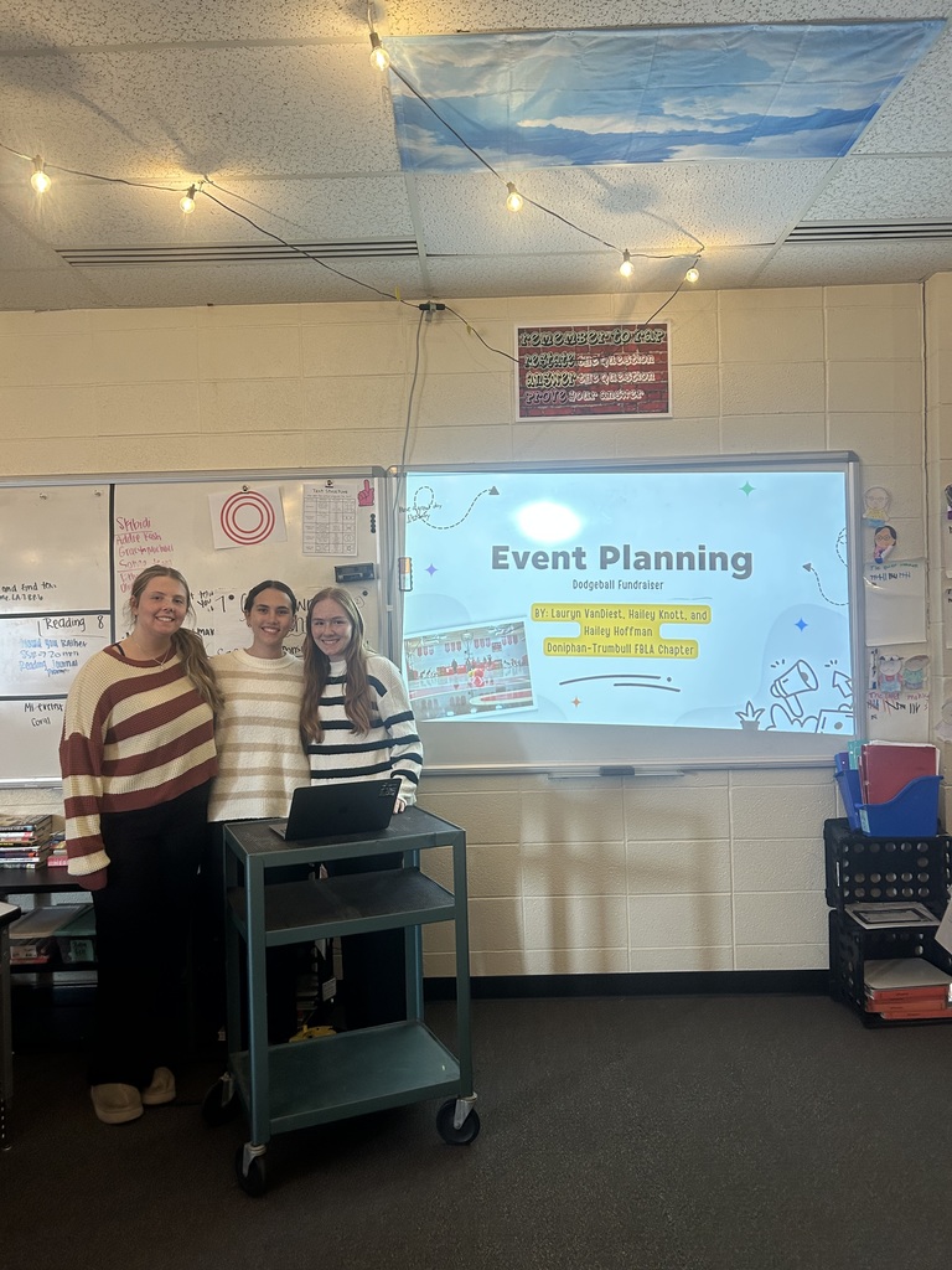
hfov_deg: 53.1
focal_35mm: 26
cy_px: 635
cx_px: 476
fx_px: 953
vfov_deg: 67.3
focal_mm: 5.7
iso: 160
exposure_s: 1/60
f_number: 1.5
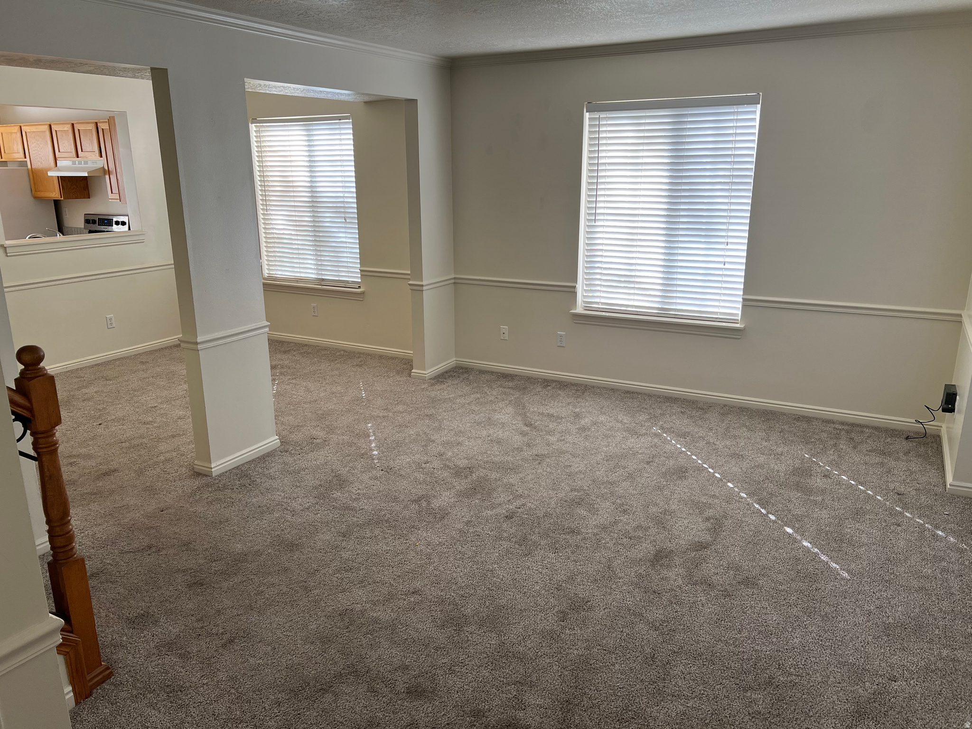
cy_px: 364
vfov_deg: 53.1
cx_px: 486
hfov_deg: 67.3
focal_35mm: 26
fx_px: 730
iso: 64
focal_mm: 5.7
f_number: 1.5
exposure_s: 1/121
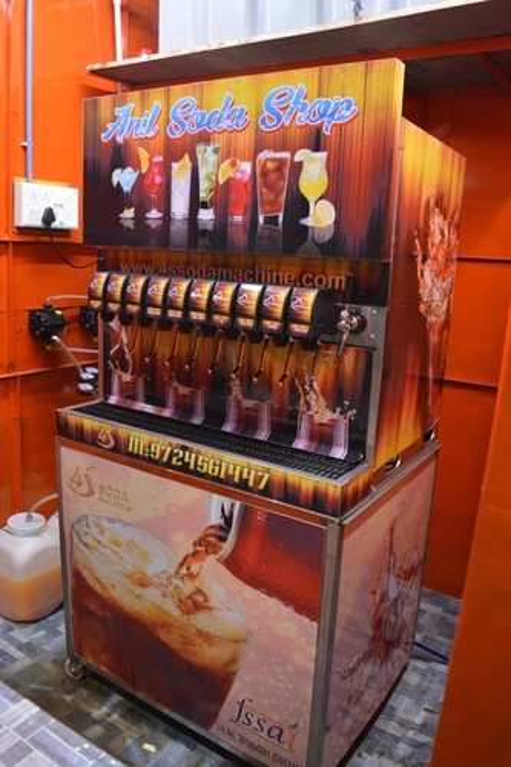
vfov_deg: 67.4
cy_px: 384
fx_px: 575
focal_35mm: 27
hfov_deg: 47.9
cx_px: 256
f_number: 3.5
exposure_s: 1/30
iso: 1600
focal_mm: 18
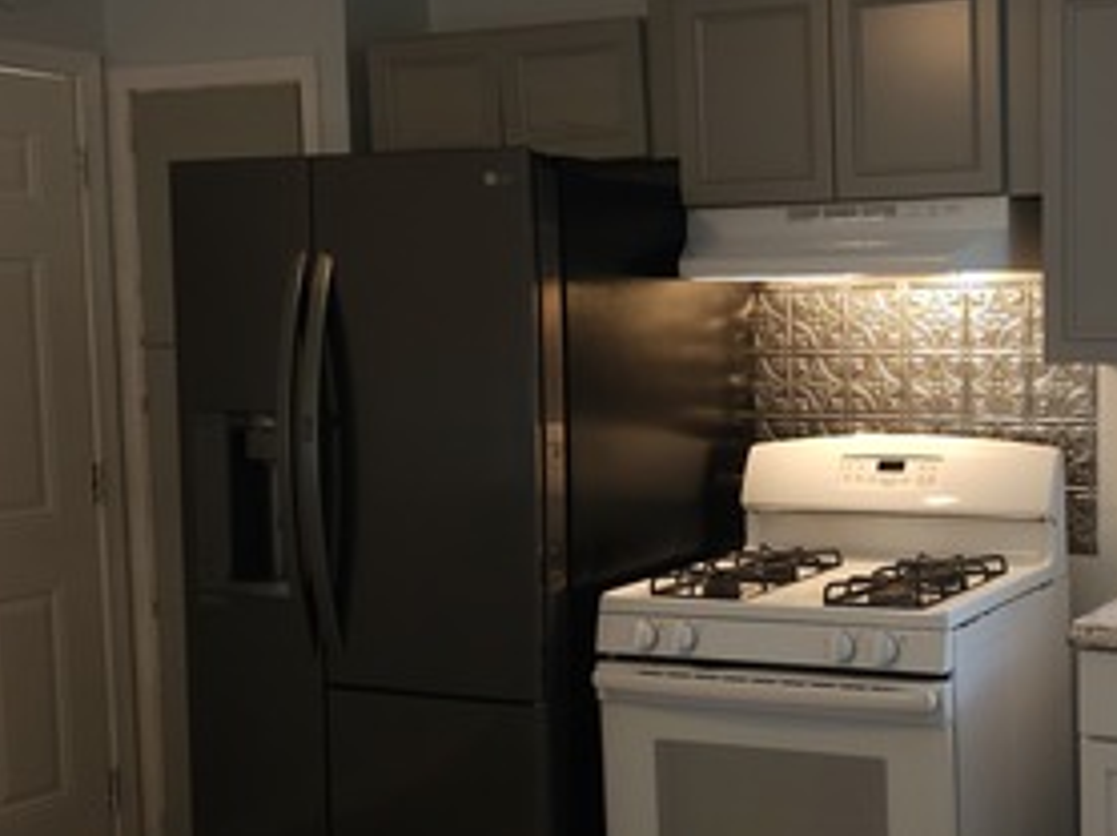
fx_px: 1709
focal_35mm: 53
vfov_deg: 27.5
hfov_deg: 34.6
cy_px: 442
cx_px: 952
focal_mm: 6.3
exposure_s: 1/122
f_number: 1.7
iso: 250
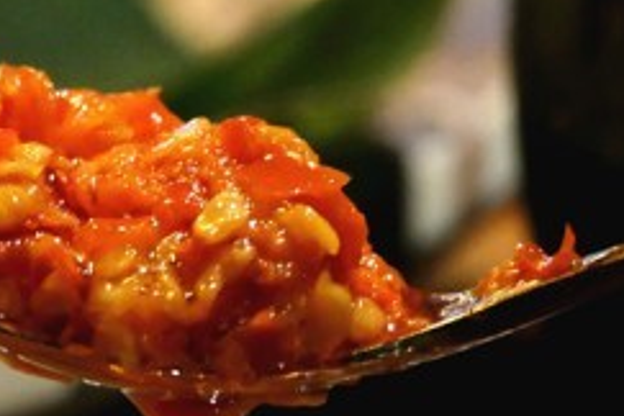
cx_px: -15
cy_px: 222
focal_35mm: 394
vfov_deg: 3.5
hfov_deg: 5.2
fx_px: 6829
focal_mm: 65
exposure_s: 1/40
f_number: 5.3
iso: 3200
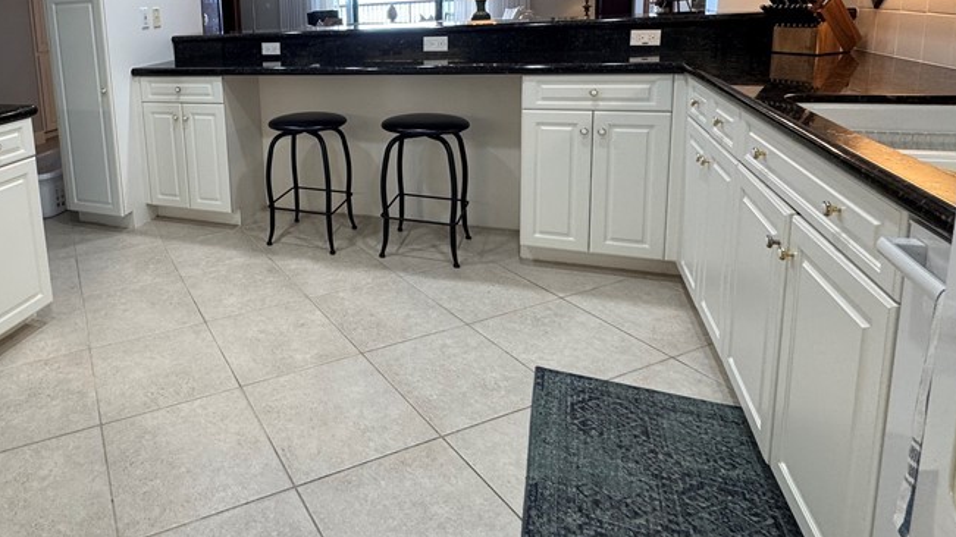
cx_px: 250
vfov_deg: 45.3
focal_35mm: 24
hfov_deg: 71.6
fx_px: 608
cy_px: 107
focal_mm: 2.22
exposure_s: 1/120
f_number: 2.2
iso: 160
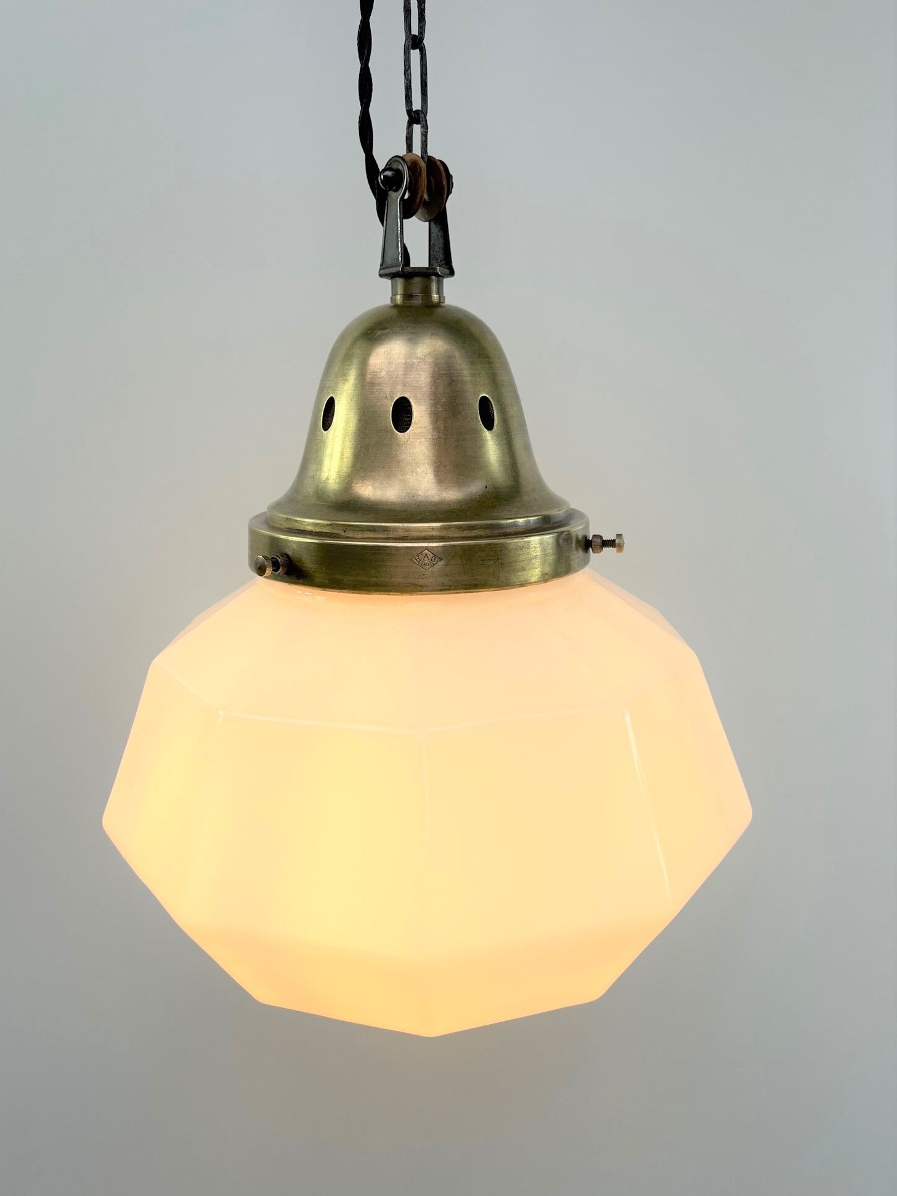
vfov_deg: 65.3
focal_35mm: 27
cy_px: 585
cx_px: 437
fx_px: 933
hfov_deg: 51.4
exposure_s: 1/1295
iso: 50
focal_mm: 5.7
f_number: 1.5
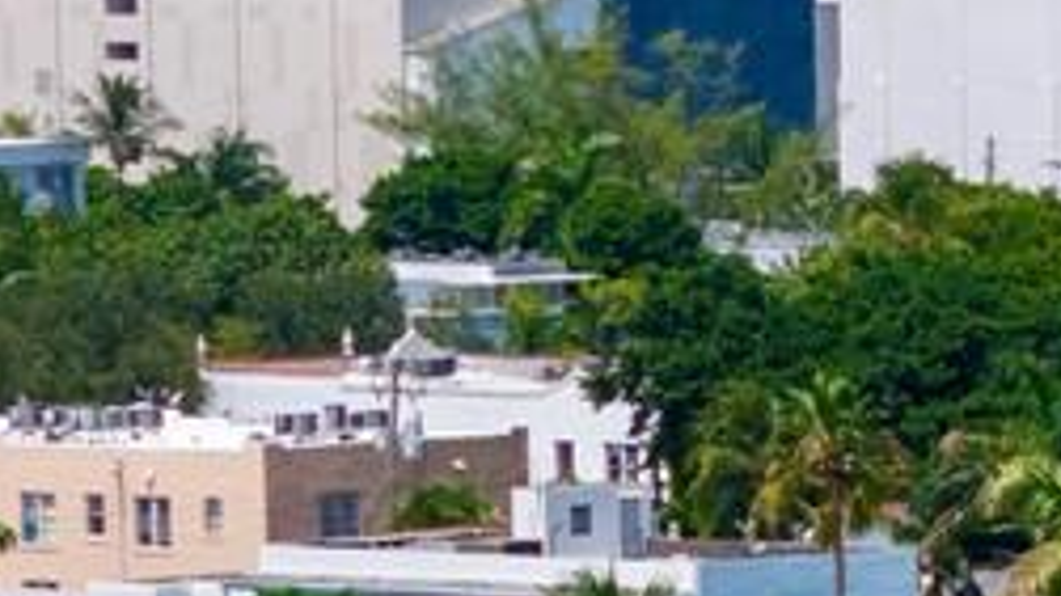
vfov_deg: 2.5
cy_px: 1822
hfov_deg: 4.3
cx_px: 3132
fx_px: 13669
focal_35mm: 486
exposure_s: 1/2000
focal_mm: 19.35
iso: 110
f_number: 2.8
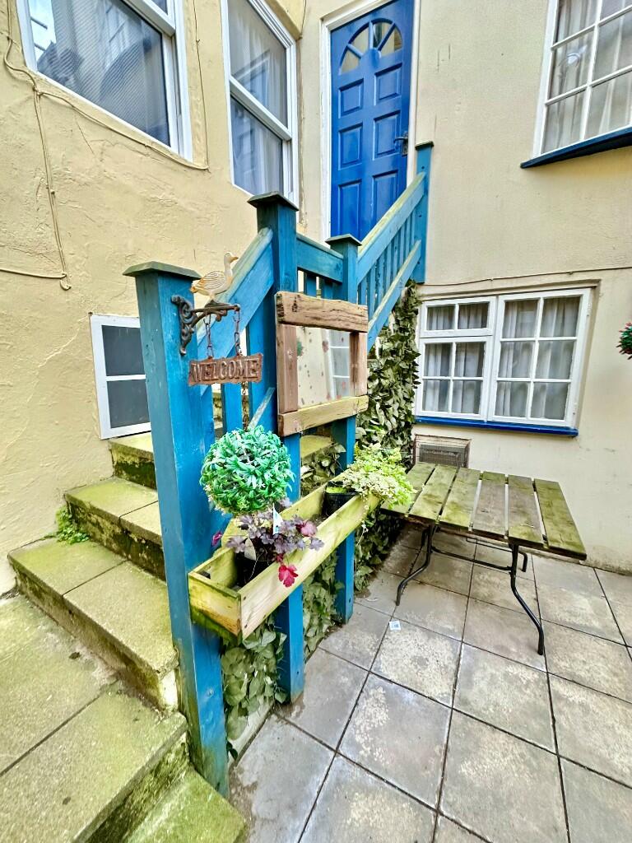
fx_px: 341
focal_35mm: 14
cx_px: 316
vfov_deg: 102.1
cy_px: 422
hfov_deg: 85.7
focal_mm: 2.22
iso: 160
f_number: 2.2
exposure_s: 1/99
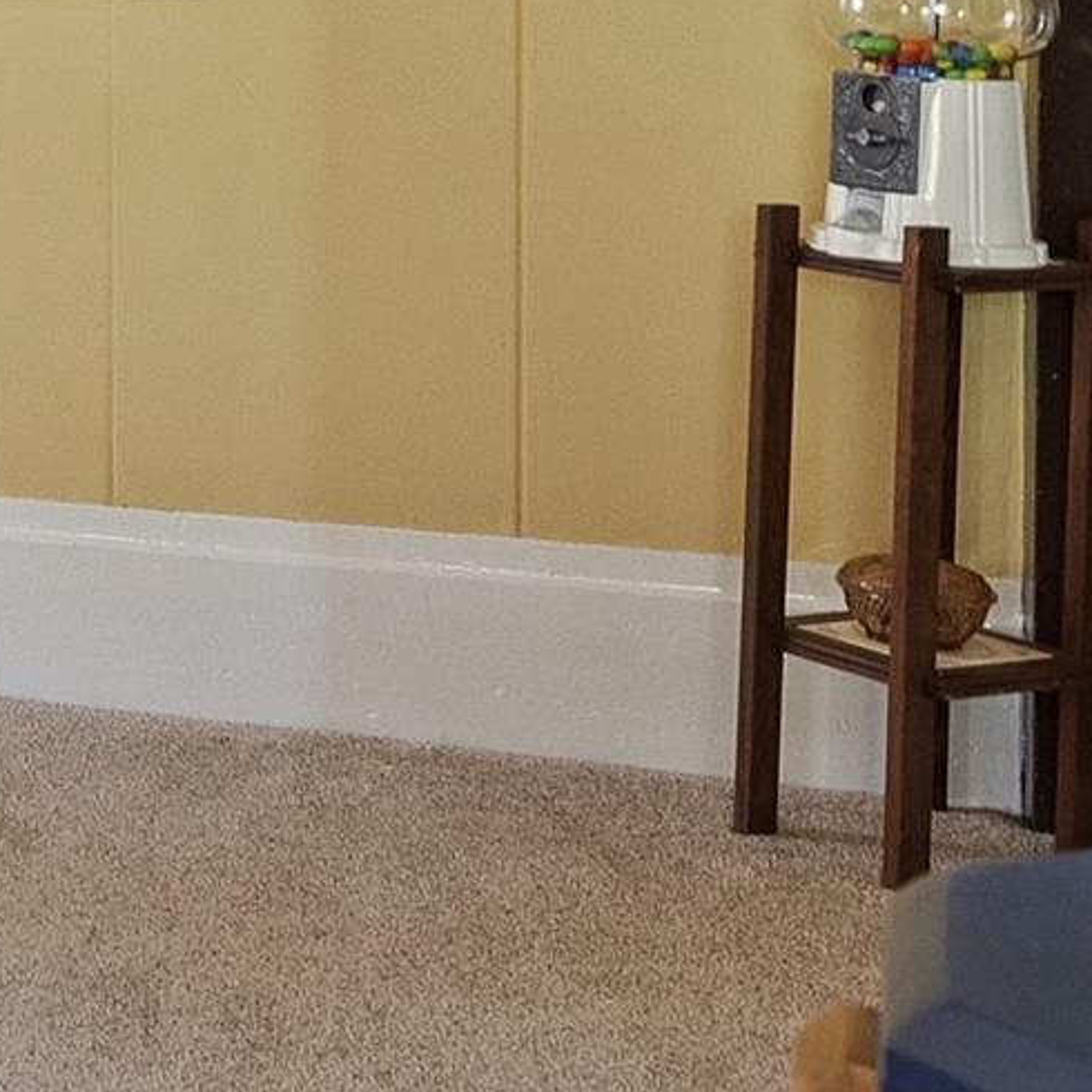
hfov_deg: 18.0
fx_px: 2855
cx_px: -780
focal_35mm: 80
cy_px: -222
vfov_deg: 20.3
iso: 320
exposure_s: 1/2
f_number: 6.3
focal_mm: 15
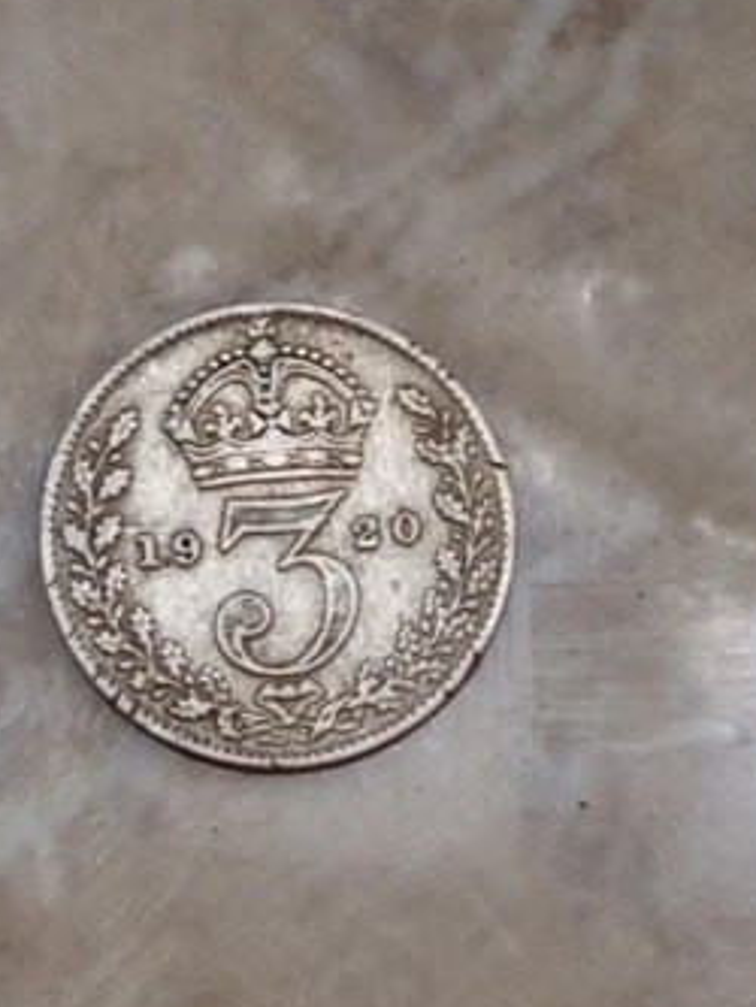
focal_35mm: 155
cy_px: 584
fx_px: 4511
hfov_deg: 9.6
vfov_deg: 12.7
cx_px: 333
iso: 1236
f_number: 1.7
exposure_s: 1/33.3
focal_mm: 5.24
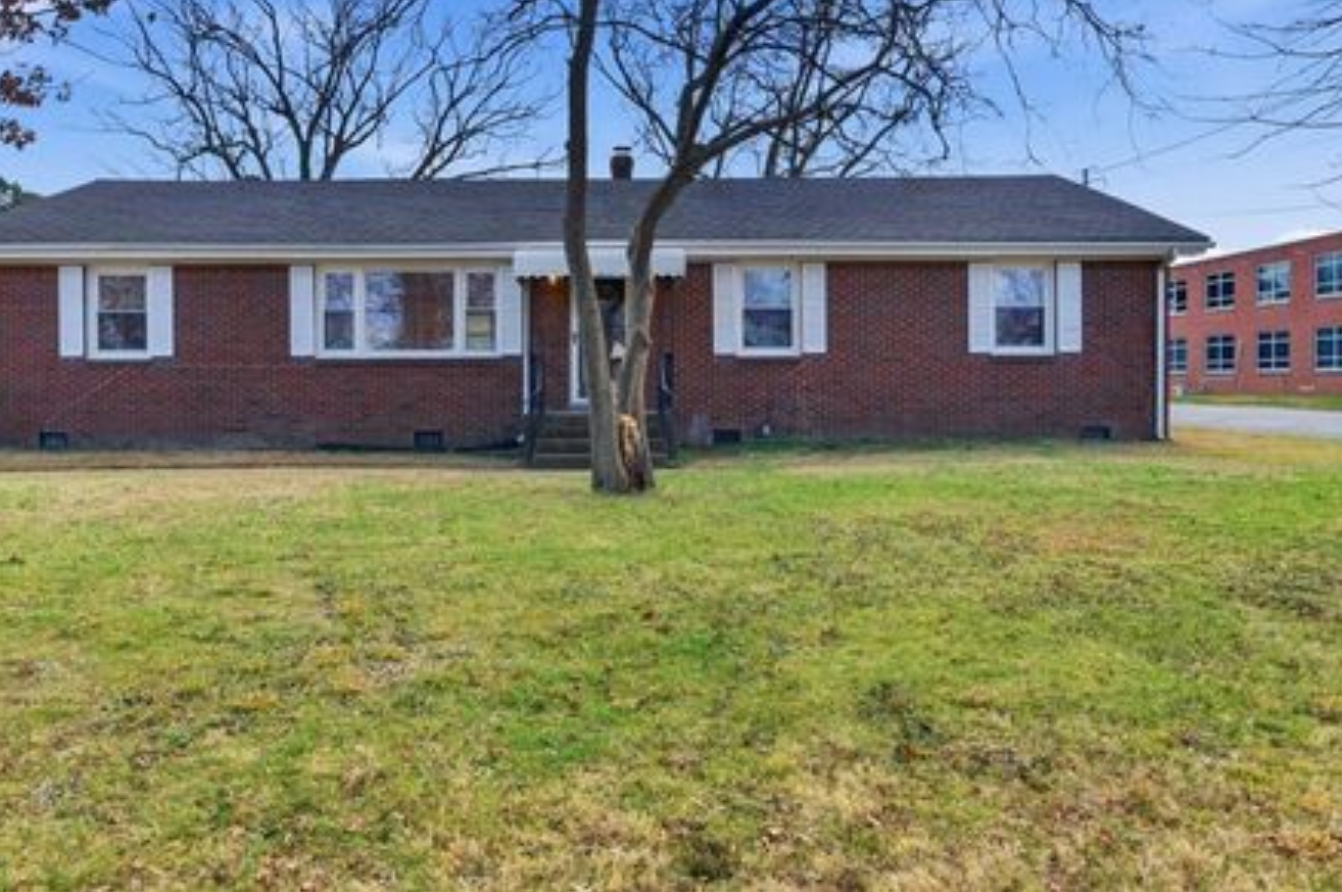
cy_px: 385
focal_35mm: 25
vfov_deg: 51.8
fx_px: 915
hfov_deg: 72.2
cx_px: 591
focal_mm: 21.5
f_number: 8
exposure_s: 1/2000
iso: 250
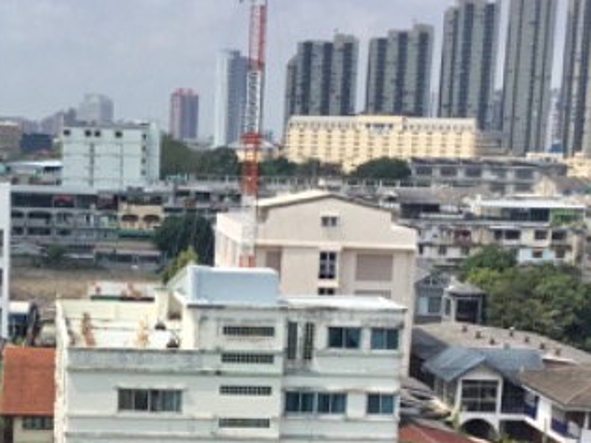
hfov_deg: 19.8
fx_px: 1673
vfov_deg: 14.9
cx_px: 116
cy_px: 430
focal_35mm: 98
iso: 25
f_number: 2.4
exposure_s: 1/1567
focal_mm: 3.3
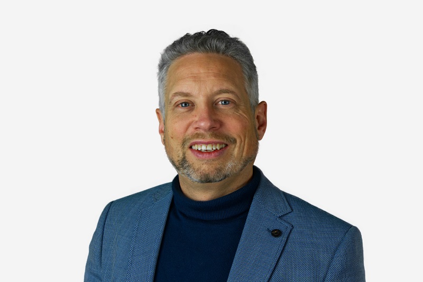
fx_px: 517
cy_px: 141
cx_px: 212
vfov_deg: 30.5
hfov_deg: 44.5
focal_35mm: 44
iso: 800
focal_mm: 44
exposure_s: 1/80
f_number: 8
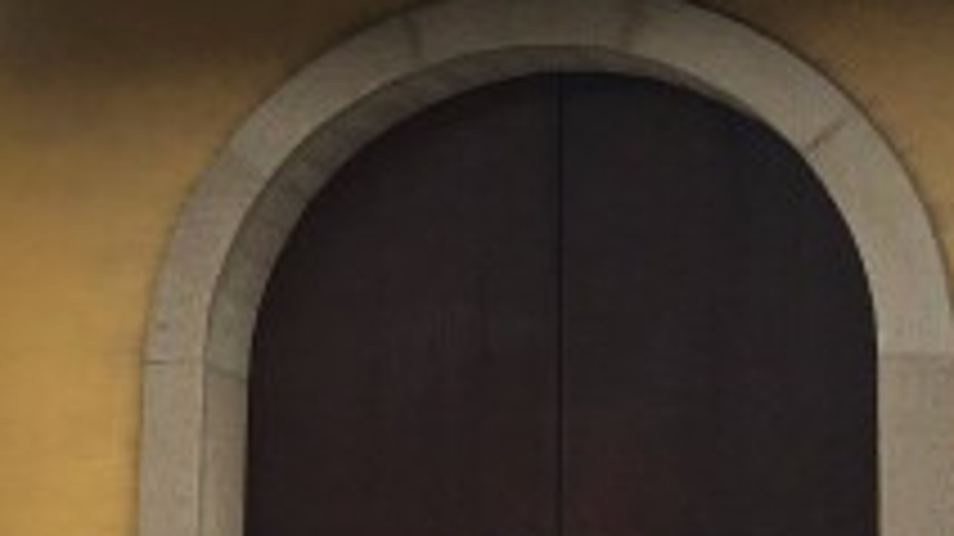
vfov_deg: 10.1
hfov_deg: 15.6
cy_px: 5
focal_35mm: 119
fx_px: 3009
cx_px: -724
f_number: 2.2
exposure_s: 1/541
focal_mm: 4.15
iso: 25
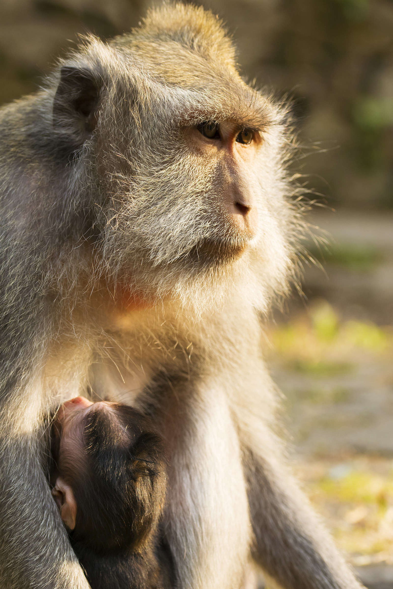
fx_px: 2579
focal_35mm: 158
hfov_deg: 8.7
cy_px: 294
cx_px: 196
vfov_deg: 13.0
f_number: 5.6
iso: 500
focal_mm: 105
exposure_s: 1/250
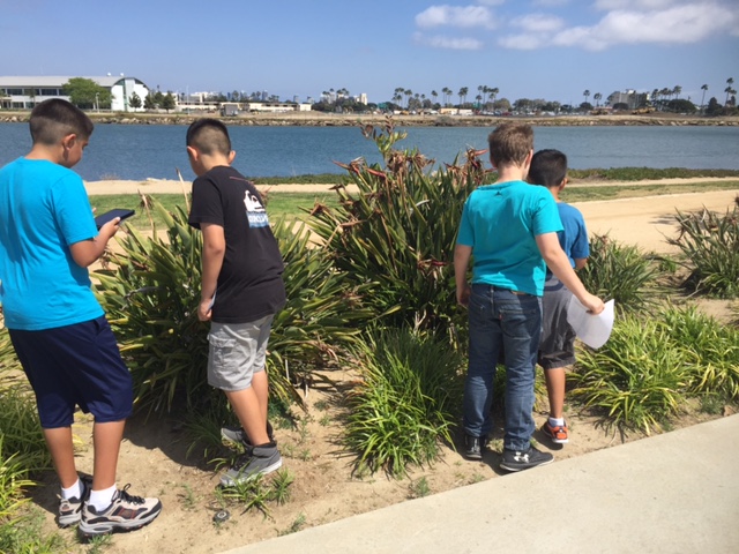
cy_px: 277
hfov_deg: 61.7
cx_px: 370
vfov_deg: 48.2
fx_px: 619
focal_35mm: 29
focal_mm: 4.15
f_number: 2.2
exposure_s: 1/1980
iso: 32
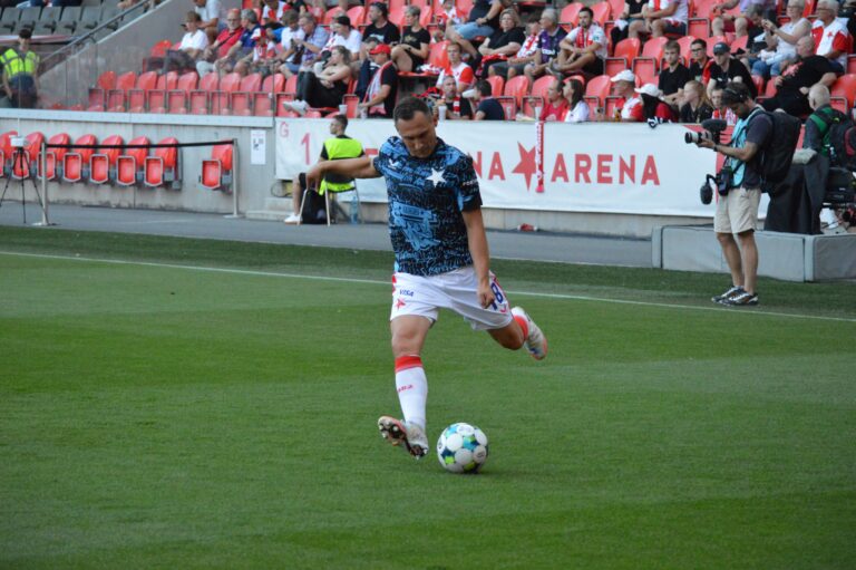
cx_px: 428
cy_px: 285
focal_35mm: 147
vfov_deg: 9.3
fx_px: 3493
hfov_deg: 14.0
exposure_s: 1/1000
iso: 3200
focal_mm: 98
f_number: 4.5
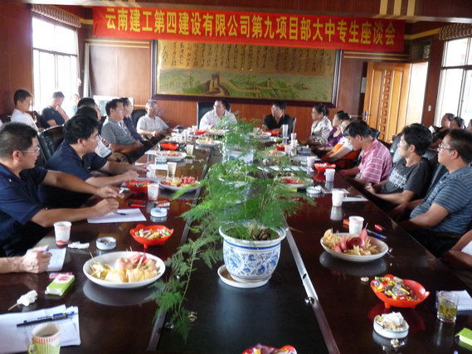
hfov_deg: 53.9
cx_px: 236
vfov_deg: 41.8
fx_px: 464
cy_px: 177
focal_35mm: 34
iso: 400
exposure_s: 1/25
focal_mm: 6
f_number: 3
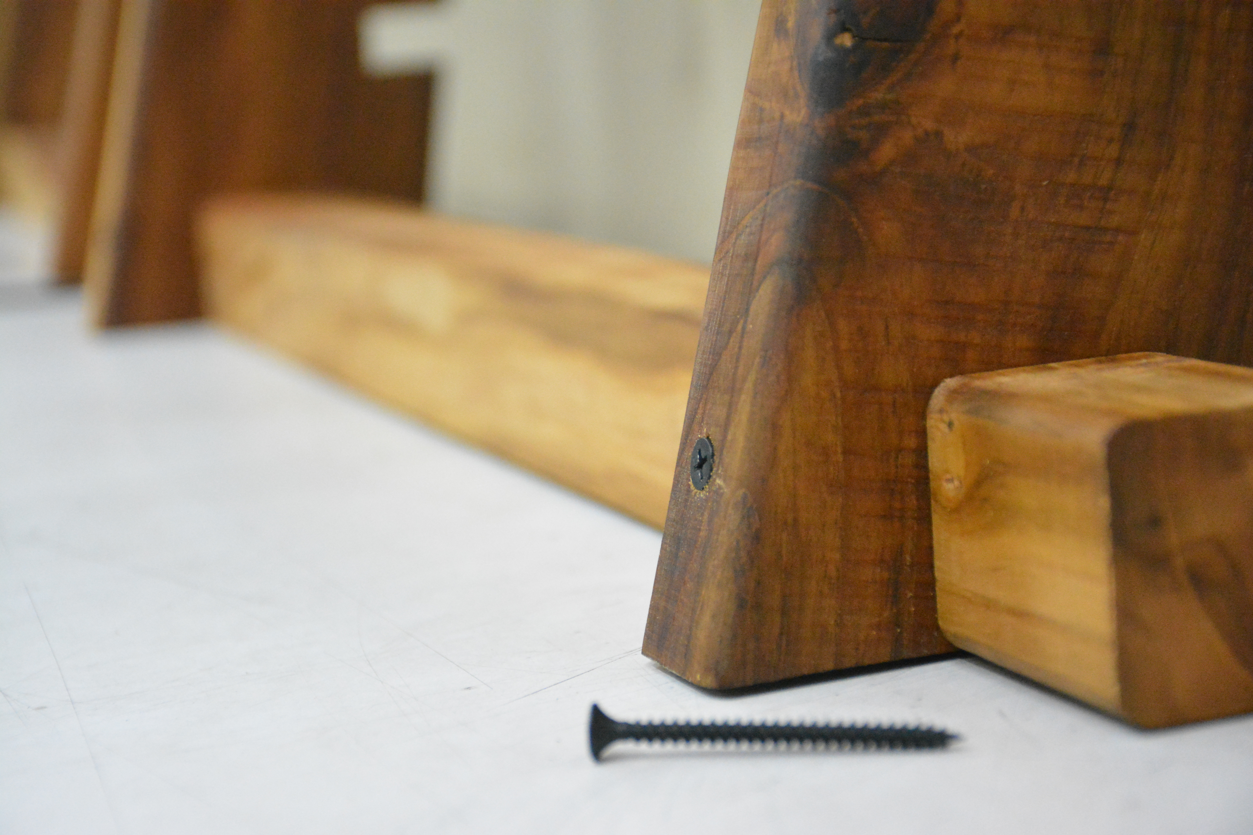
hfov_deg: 24.2
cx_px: 626
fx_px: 2923
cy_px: 418
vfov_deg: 16.3
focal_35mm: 84
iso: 6400
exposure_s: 1/50
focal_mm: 56
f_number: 4.8
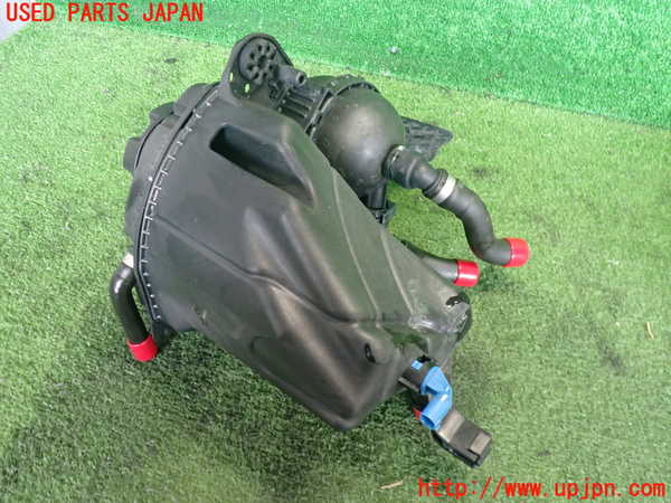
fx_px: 582
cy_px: 252
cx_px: 336
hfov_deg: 60.0
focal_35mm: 30
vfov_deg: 46.8
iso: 400
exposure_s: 1/30
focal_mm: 5.4
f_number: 2.3
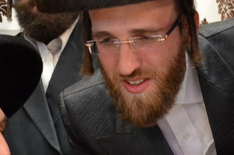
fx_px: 750
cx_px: 43
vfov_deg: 11.8
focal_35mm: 116
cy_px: 93
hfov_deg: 17.6
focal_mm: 25
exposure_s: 1/80
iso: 1600
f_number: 5.6
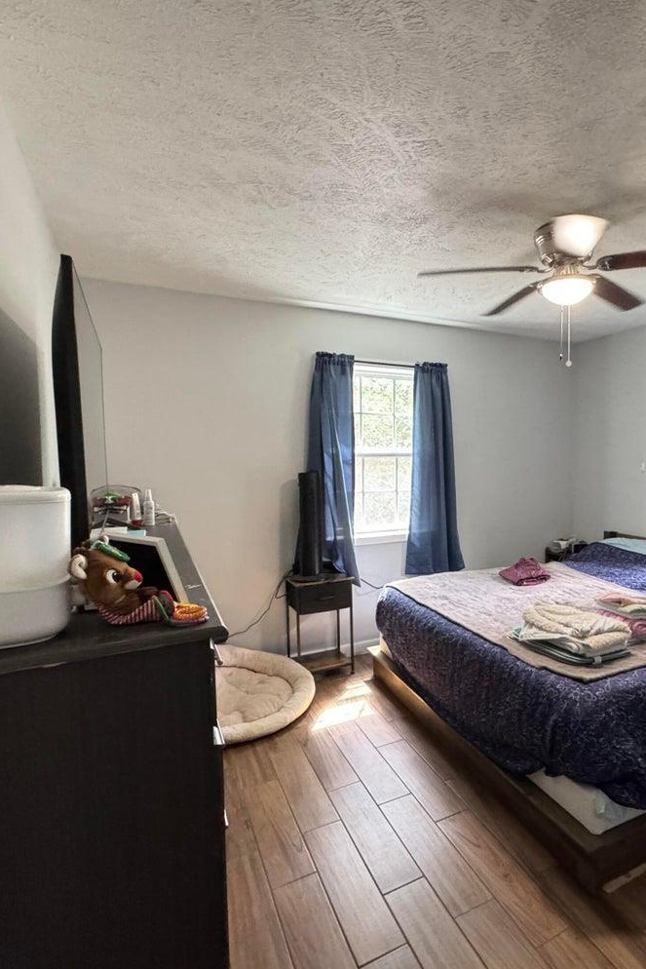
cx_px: 451
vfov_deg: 84.0
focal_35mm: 20
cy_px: 483
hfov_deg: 59.9
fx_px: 538
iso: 1000
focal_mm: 2.22
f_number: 2.2
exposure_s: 1/60
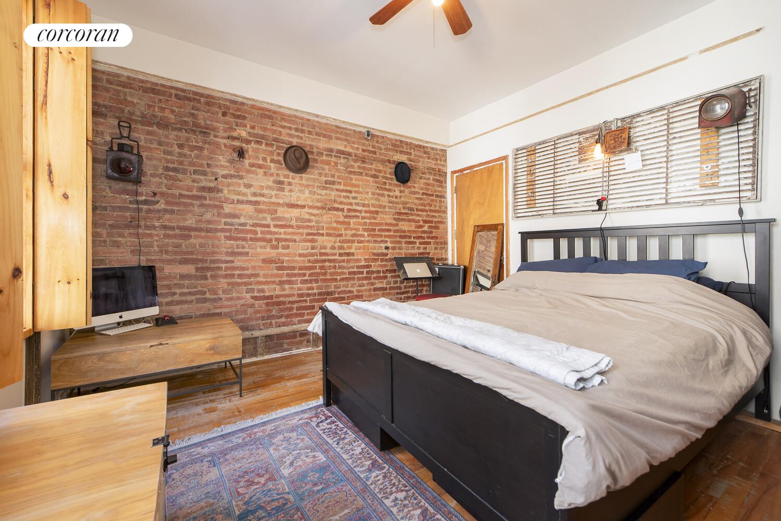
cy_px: 260
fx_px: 304
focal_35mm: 14
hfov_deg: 104.2
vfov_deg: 81.3
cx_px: 390
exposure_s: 1/10
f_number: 8
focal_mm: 14
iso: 320
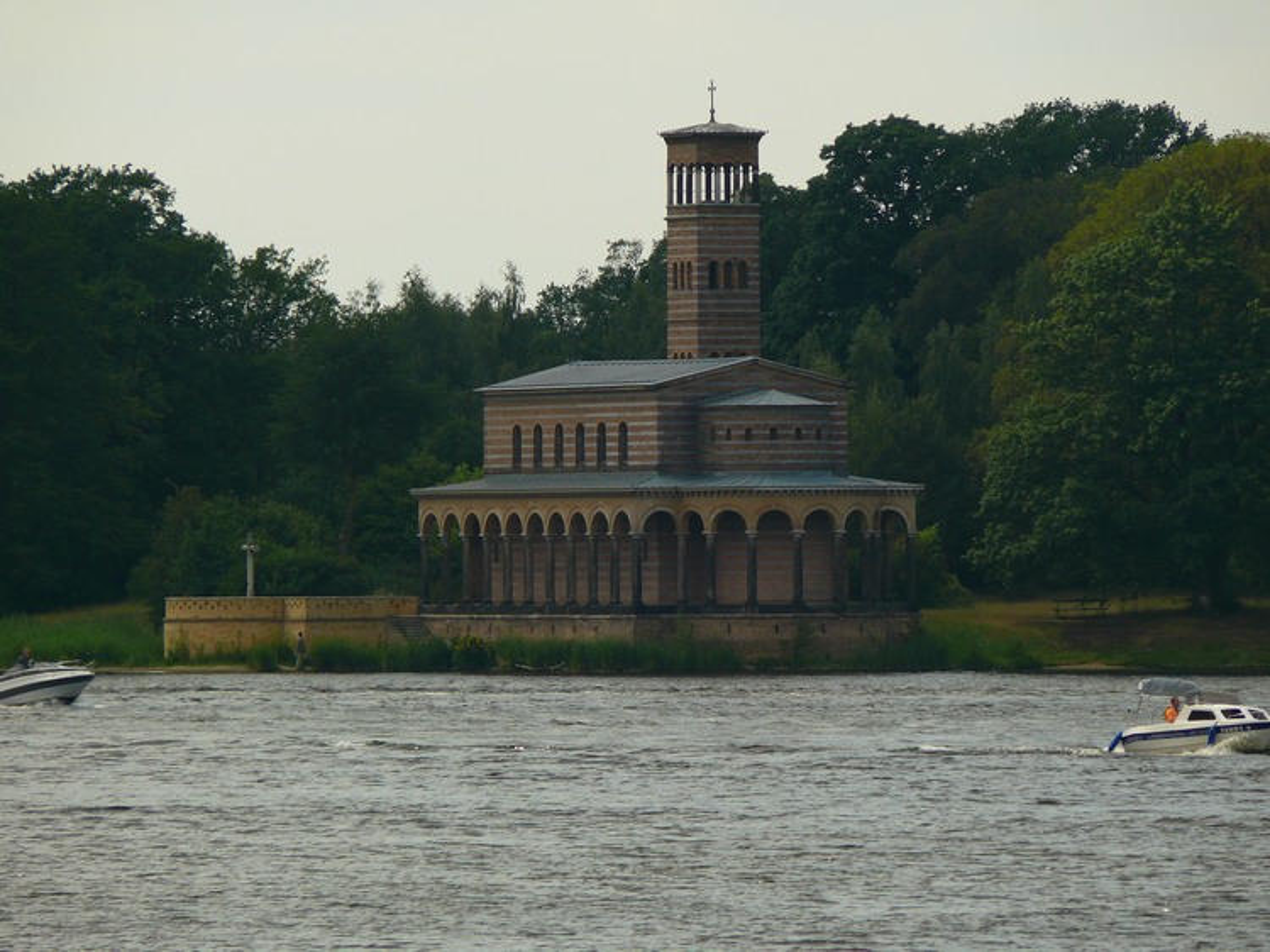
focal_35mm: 420
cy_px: 476
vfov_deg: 3.5
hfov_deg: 4.7
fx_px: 15404
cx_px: 635
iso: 100
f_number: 5
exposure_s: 1/250
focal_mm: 88.8
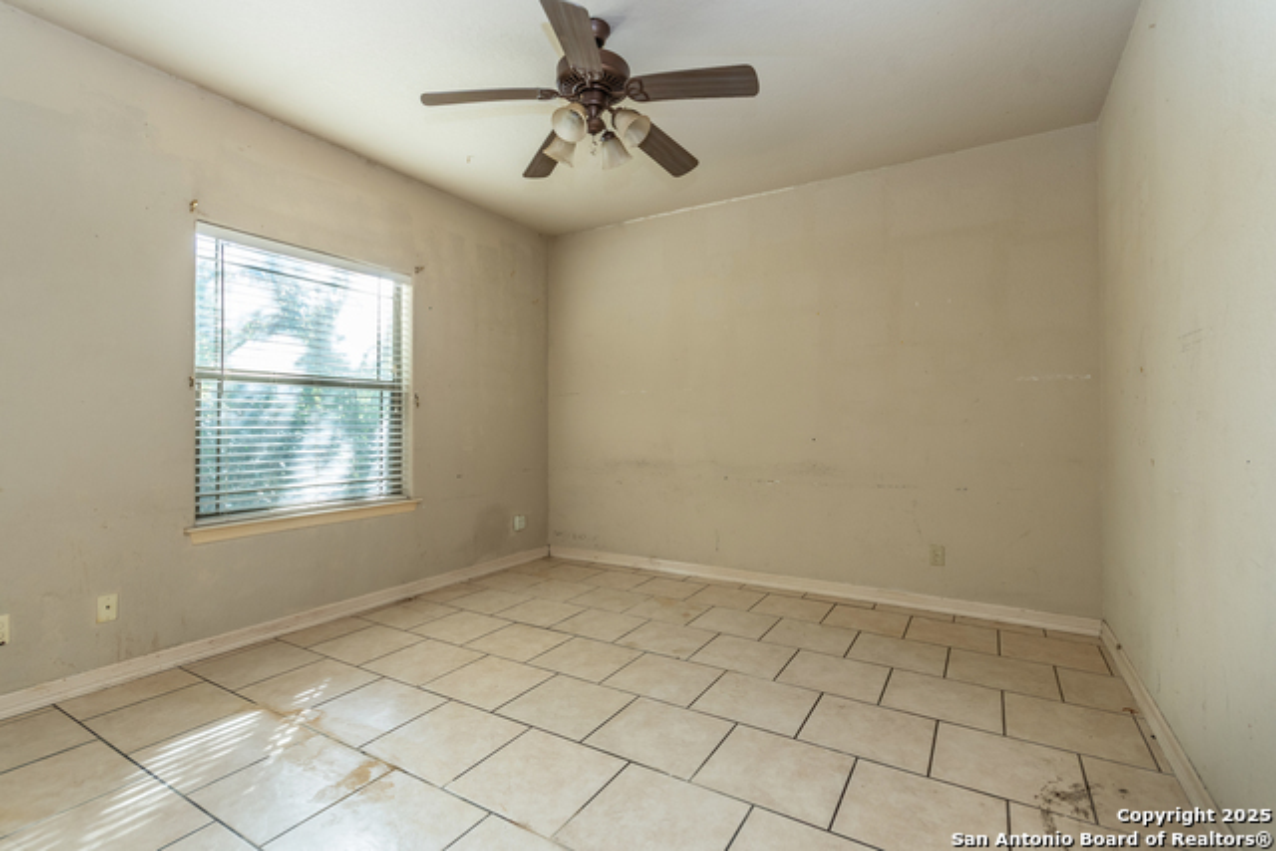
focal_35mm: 15
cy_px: 426
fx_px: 532
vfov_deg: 77.4
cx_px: 638
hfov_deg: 100.4
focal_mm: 10
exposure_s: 1/6
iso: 250
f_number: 7.1
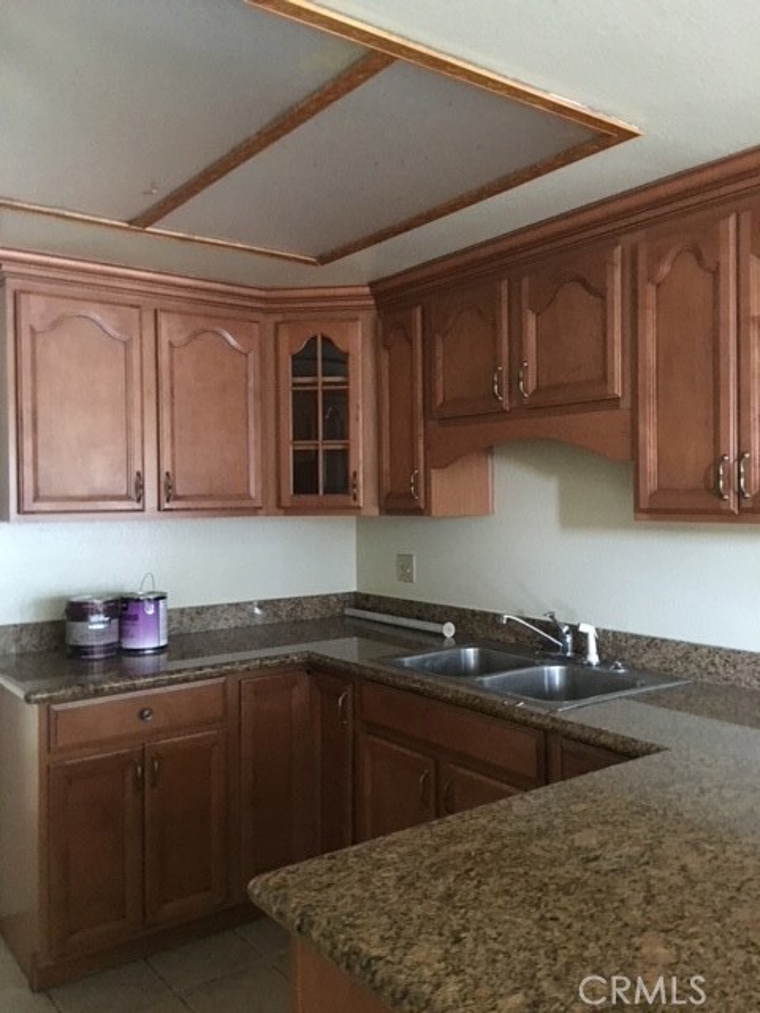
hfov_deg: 48.2
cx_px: 380
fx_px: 849
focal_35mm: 29
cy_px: 506
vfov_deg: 61.7
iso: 80
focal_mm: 4.15
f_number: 2.2
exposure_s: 1/4
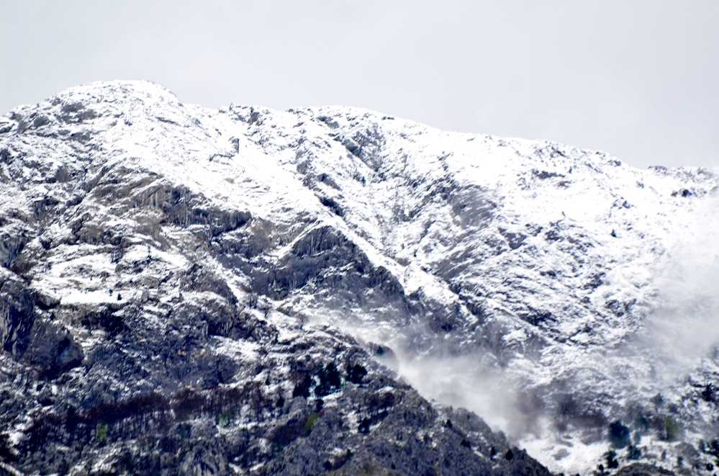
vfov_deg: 3.0
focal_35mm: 450
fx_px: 8966
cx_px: 360
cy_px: 238
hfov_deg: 4.6
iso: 100
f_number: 5.6
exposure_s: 1/320
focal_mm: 300
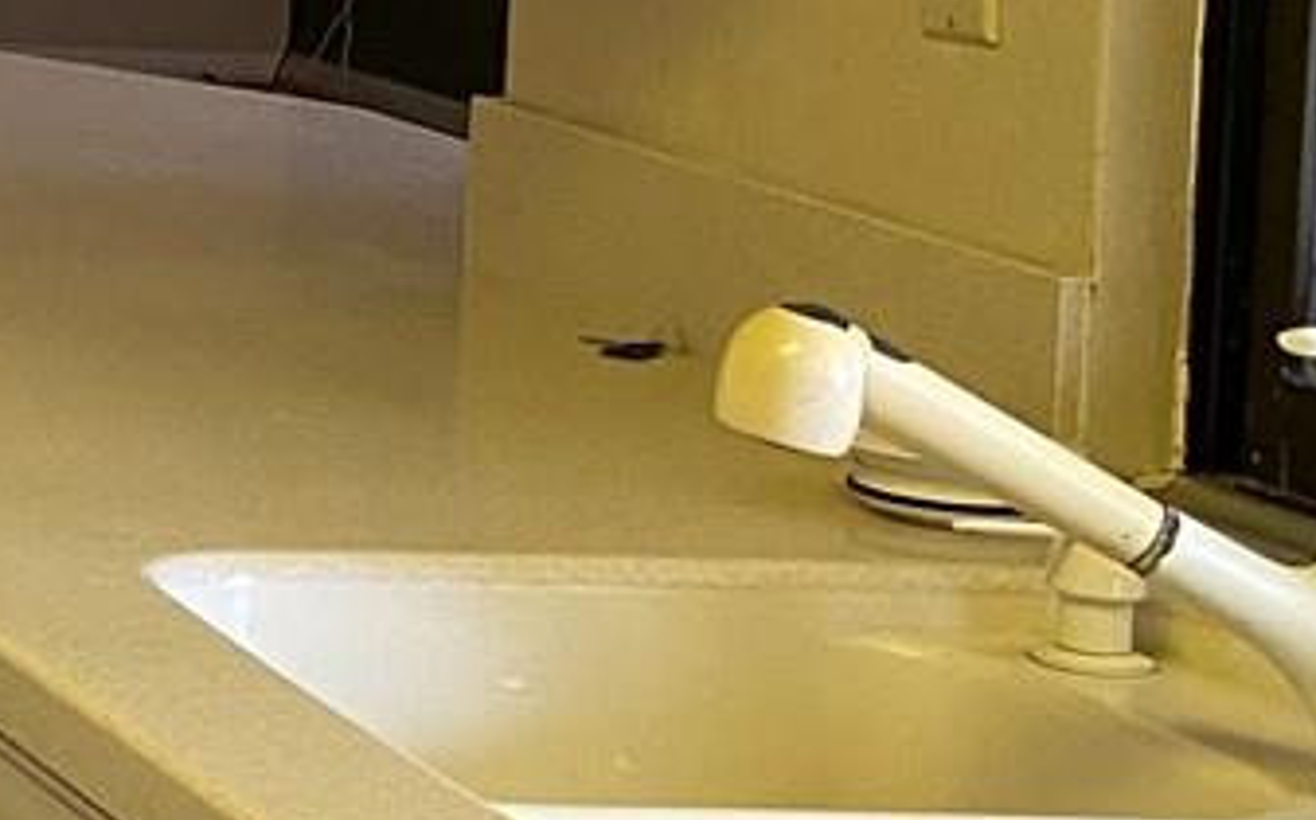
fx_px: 4694
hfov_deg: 13.0
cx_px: -1609
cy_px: -316
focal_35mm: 131
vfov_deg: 9.8
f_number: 1.8
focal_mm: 4.25
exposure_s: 1/60
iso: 160
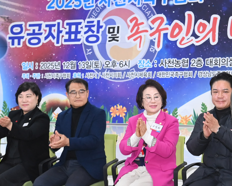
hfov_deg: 18.4
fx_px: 714
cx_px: 159
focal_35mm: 104
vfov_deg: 14.8
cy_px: 124
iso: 3200
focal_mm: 38
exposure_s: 1/250
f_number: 6.3
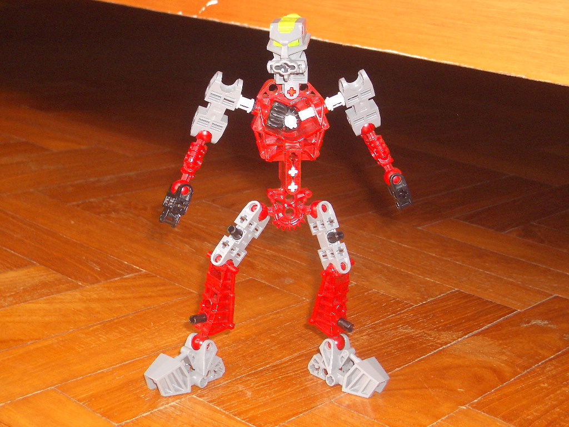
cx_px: 284
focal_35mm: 62
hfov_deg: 31.2
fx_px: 1019
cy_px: 214
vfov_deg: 23.7
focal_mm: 10.2
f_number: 3.5
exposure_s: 1/40
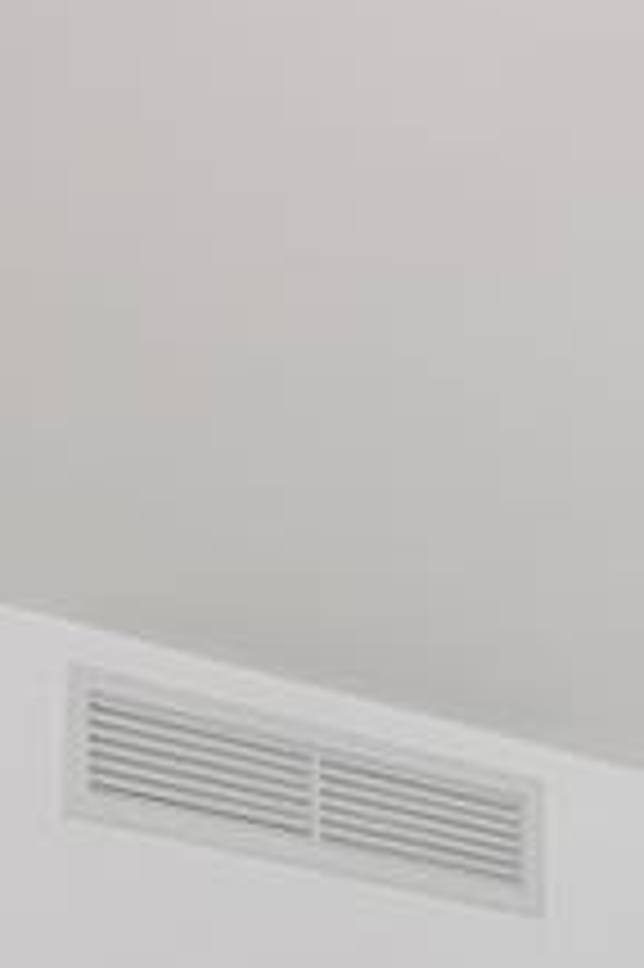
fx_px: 3198
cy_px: 1805
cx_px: 1437
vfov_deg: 14.8
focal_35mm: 119
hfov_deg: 10.3
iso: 100
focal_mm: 16
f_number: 8
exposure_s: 1/200
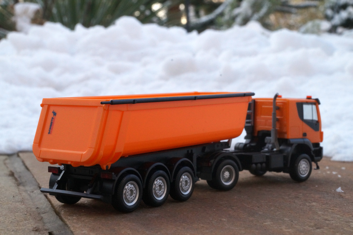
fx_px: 661
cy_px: 118
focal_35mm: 68
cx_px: 176
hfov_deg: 29.9
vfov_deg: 20.1
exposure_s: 1/80
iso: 1250
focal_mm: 45
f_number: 25
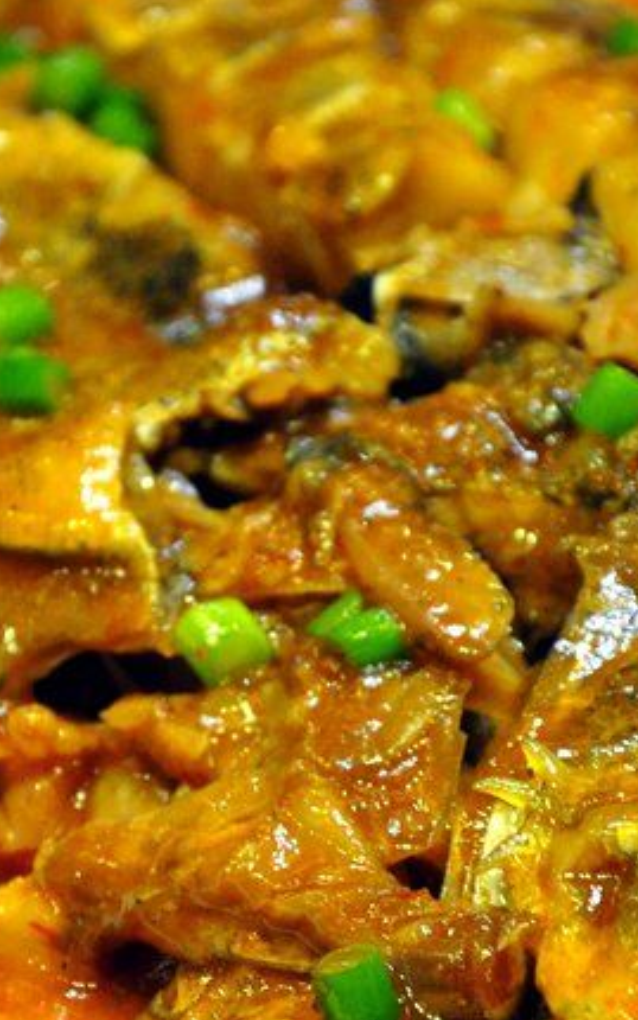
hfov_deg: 4.2
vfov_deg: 6.8
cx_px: 465
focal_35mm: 309
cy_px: 792
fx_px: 8597
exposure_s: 1/20
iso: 1600
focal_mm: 85
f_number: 5.6
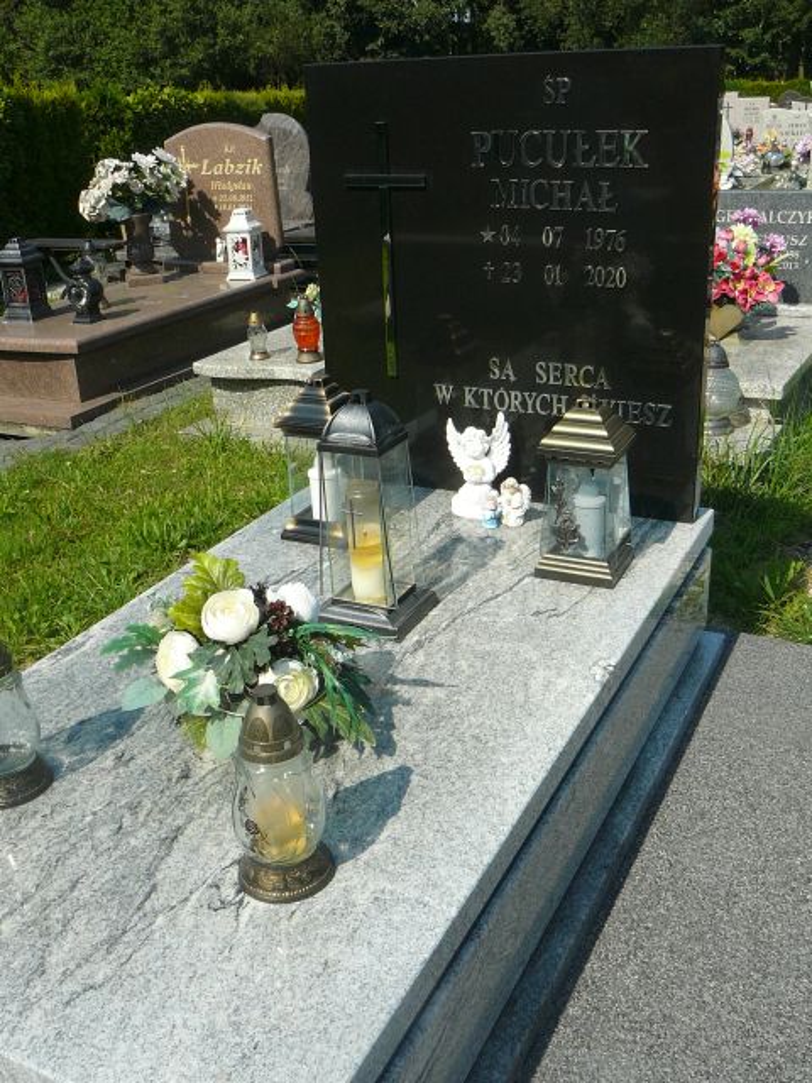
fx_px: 1095
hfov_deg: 40.7
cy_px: 542
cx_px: 406
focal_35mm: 35
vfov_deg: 52.6
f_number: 5
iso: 80
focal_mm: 5.2
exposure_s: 1/500
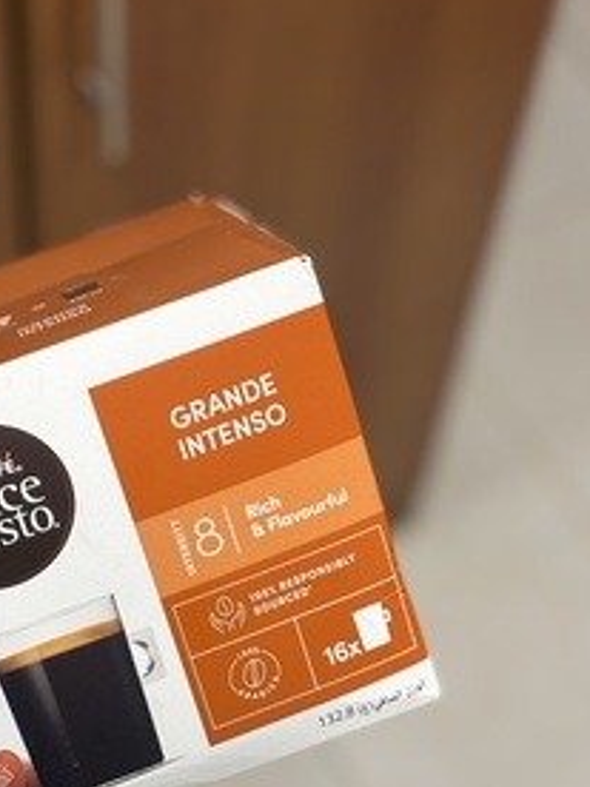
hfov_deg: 17.1
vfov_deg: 22.7
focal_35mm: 86
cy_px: 455
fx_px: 1954
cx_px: 178
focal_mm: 5.96
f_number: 1.6
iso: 50
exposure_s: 1/60
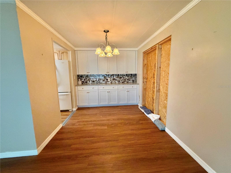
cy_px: 86
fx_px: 93
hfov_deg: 102.1
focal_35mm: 14
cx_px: 116
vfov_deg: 85.7
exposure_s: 1/60
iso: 500
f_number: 2.2
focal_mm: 2.22
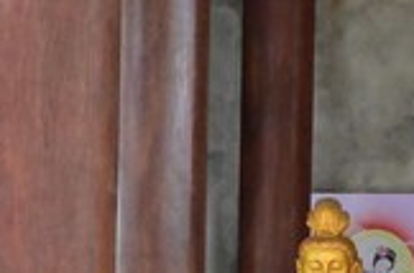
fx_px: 2213
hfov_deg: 10.3
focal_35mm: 193
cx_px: 629
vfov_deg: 7.0
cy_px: 367
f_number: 5
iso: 8000
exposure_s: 1/125
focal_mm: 48
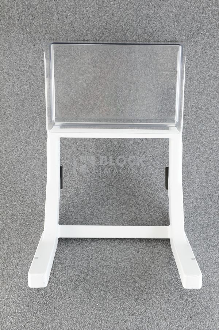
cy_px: 165
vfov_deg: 39.6
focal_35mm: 50
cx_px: 110
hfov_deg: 27.0
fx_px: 457
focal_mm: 50
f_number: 11
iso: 1600
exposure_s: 1/125
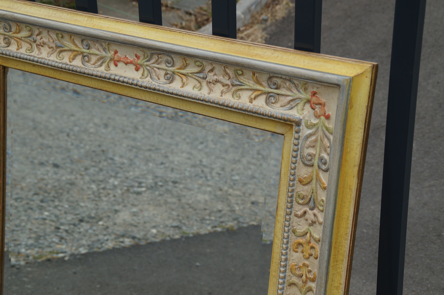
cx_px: 222
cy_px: 148
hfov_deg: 27.0
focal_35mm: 75
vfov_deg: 18.2
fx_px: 925
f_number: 8
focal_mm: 50
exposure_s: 1/200
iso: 100
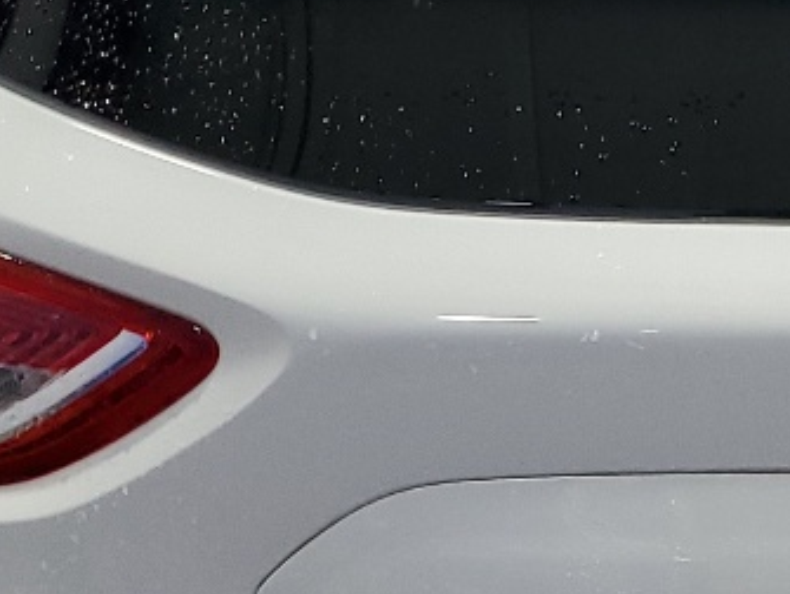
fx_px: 2833
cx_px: 1071
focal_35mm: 124
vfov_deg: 11.9
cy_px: 519
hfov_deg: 15.0
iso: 81
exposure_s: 1/60.2
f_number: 1.5
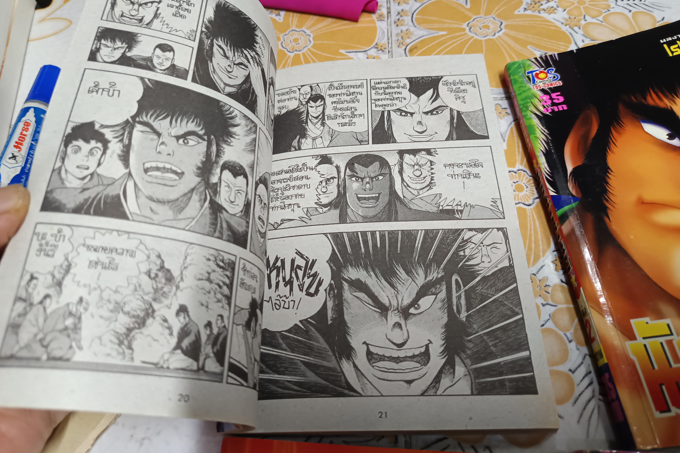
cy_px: 207
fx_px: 472
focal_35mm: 25
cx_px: 340
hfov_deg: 71.5
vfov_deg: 51.2
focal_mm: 5.31
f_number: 1.7
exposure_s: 1/25
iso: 1181
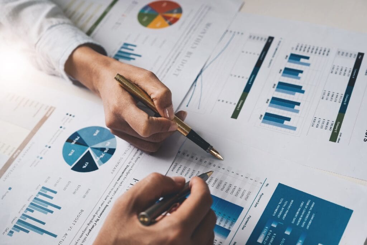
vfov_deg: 24.2
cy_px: 122
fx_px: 571
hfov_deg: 35.6
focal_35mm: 56
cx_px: 184
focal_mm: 37.6
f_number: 2.8
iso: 200
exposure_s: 1/340
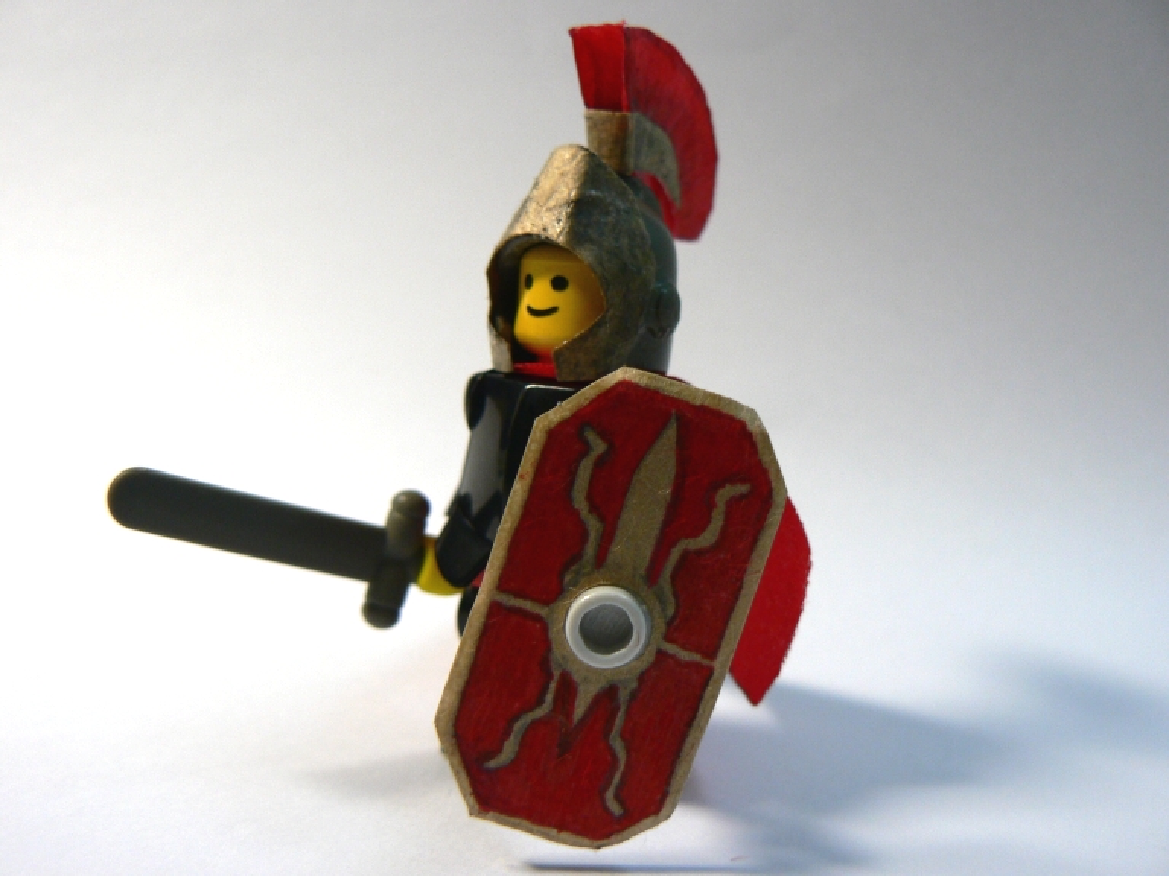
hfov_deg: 51.4
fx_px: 1216
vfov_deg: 39.7
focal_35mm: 36
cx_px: 584
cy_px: 438
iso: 100
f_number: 2.8
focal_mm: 6
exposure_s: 1/50
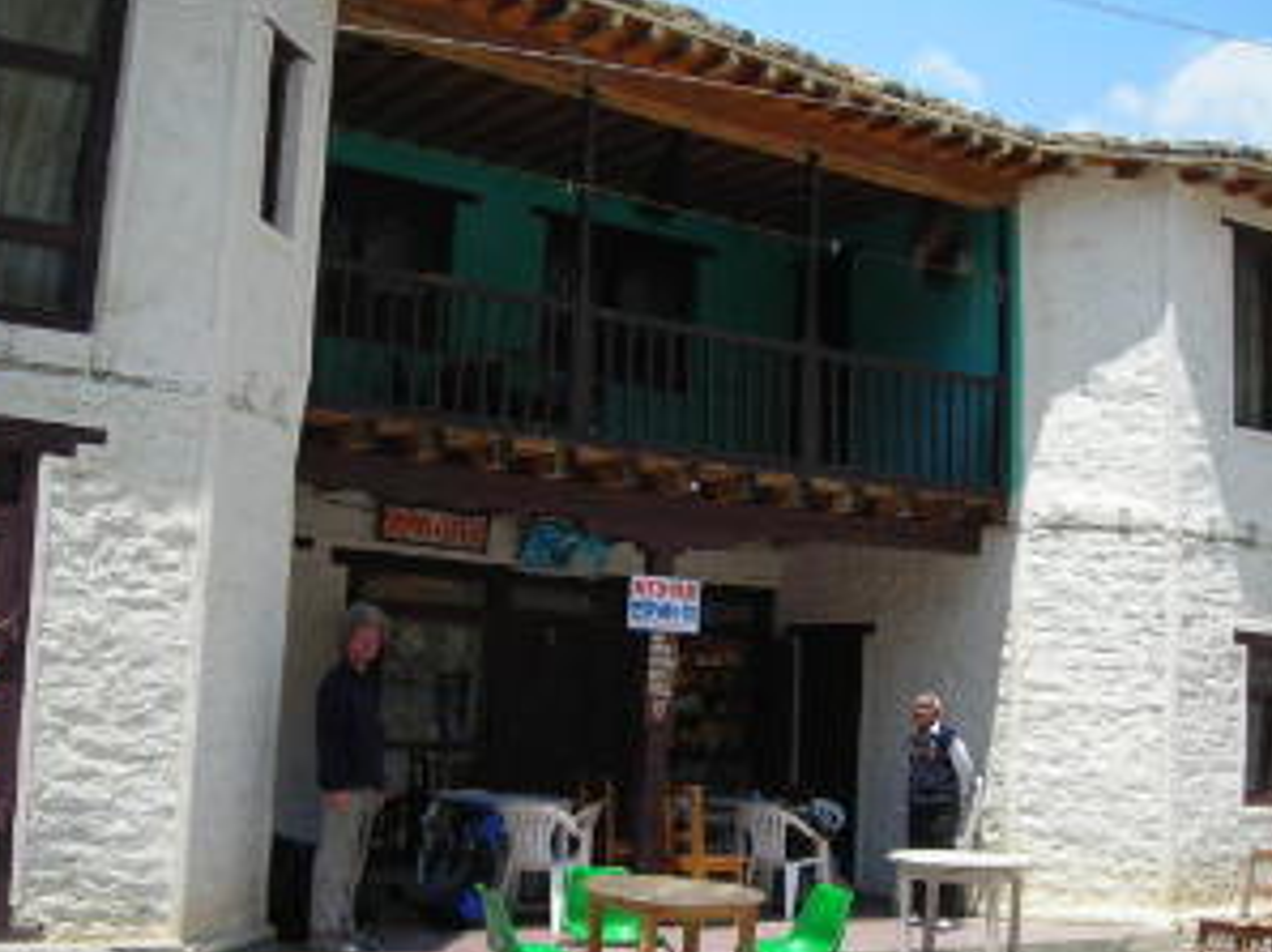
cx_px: 623
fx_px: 1799
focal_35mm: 49
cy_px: 508
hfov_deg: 38.9
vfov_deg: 29.6
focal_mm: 6.3
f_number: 6.4
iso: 50
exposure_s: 1/126
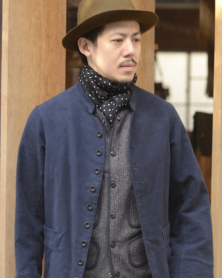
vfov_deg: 12.7
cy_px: 159
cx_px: 113
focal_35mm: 152
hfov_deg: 10.2
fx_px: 1245
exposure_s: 1/80
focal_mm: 85
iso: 125
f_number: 2.5
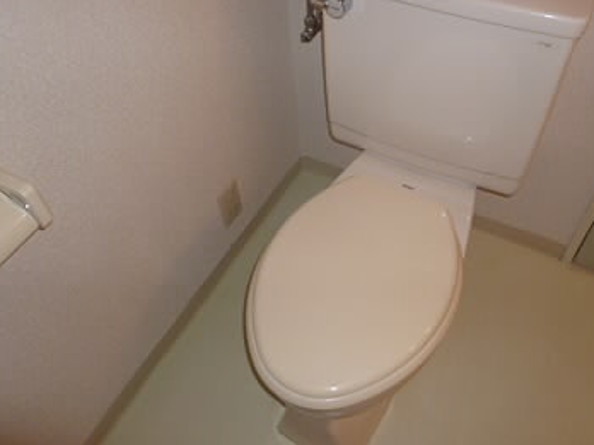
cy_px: 190
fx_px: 532
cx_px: 341
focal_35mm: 31
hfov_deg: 58.1
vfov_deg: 45.3
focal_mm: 4.3
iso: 100
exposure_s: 1/60
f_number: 2.5
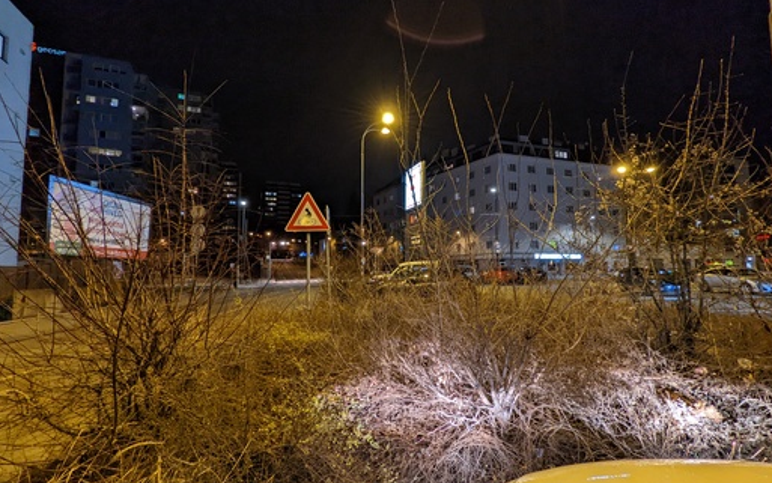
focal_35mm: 18
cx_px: 406
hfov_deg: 91.0
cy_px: 236
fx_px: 379
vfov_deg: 65.0
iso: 328
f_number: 2.2
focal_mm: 2.35
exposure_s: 1/25
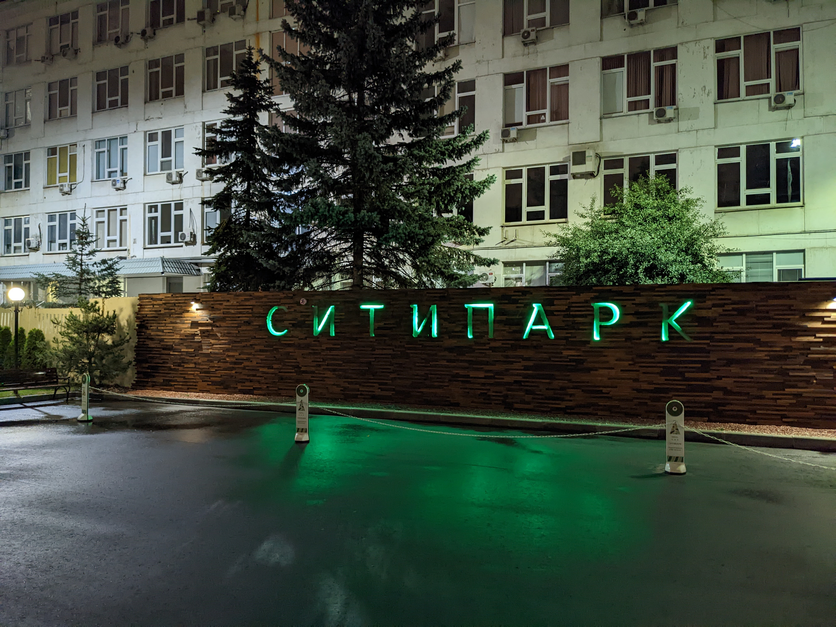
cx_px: 418
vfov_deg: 51.4
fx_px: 652
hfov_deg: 65.3
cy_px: 314
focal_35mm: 27
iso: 406
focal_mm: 4.38
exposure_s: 1/25
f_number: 1.73
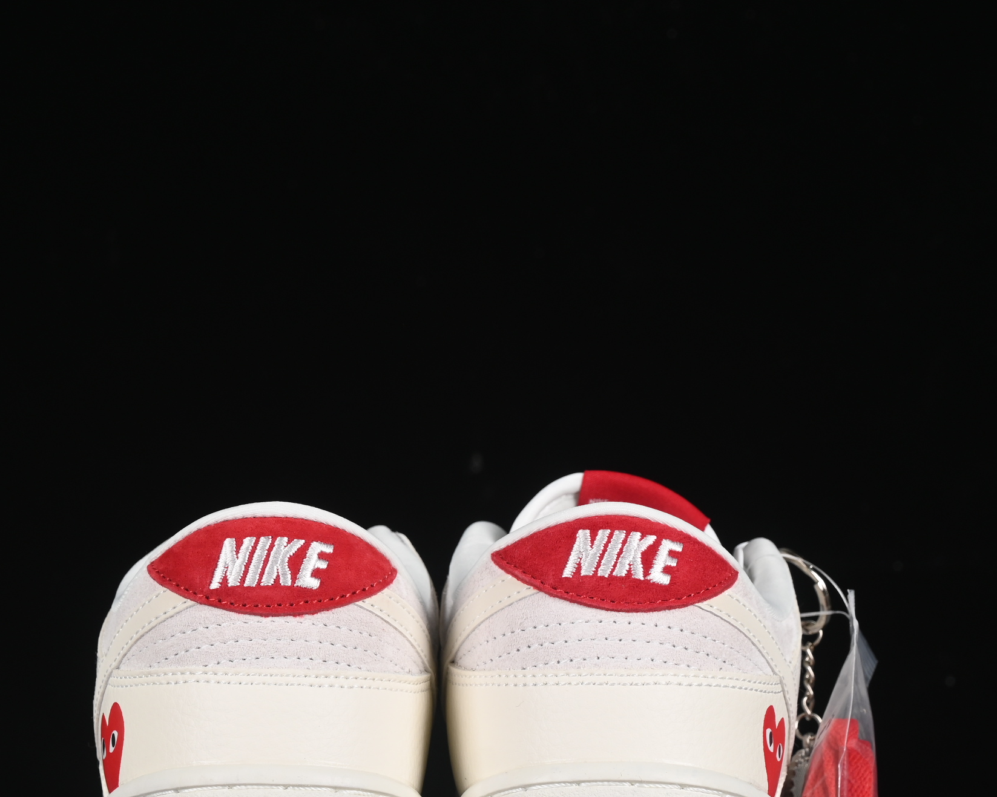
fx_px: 3511
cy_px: 554
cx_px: 462
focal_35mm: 119
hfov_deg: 16.2
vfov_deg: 12.9
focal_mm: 50
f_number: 8
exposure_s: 1/80
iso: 160
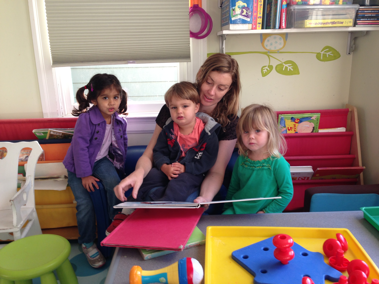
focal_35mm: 33
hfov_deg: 55.4
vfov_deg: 42.9
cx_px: 190
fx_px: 361
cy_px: 142
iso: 50
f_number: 2.4
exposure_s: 1/60
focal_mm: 4.13
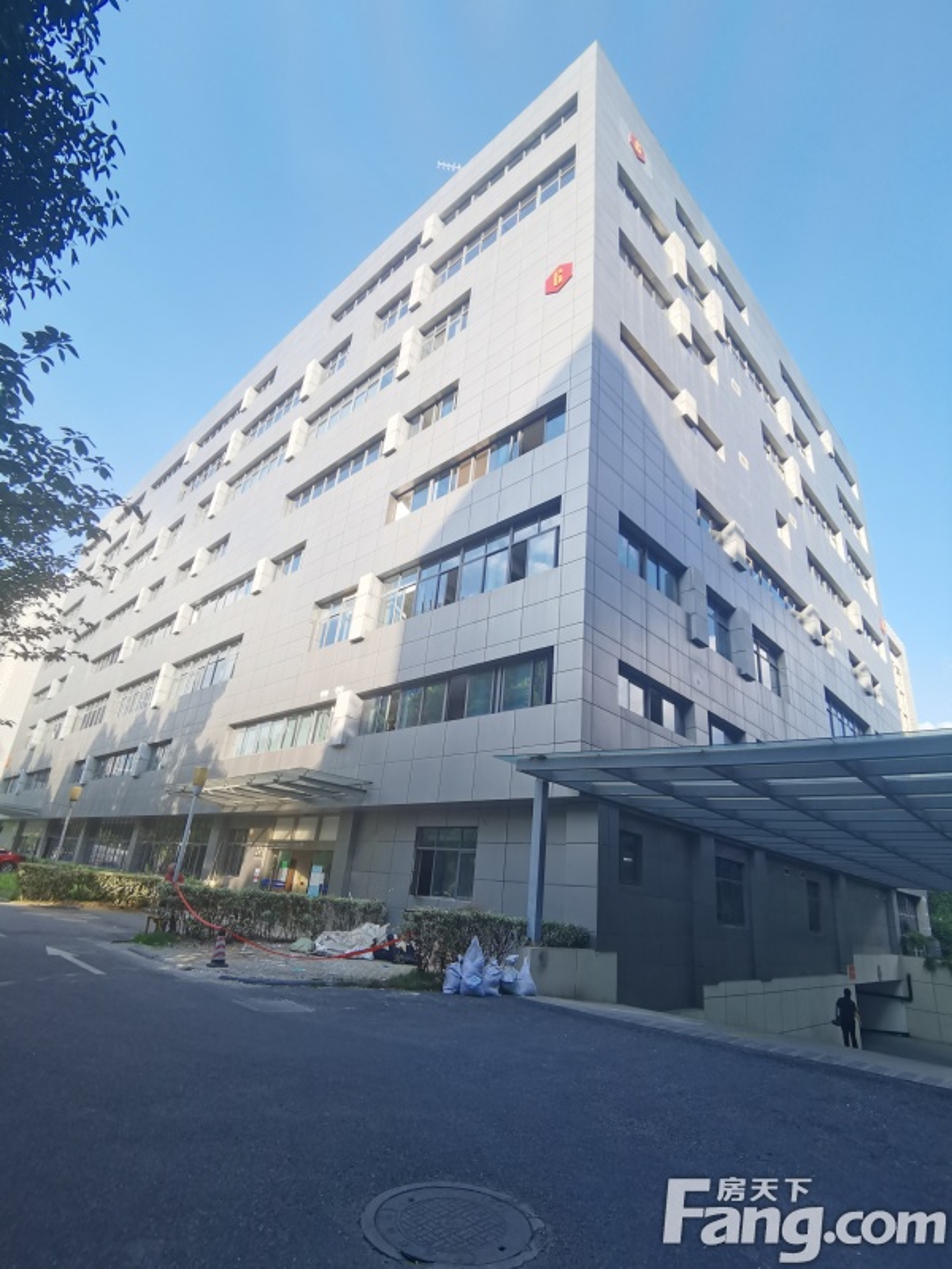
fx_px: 623
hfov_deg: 74.7
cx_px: 476
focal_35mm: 17
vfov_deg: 91.0
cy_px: 634
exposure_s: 1/322
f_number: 2.2
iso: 50
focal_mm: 2.26
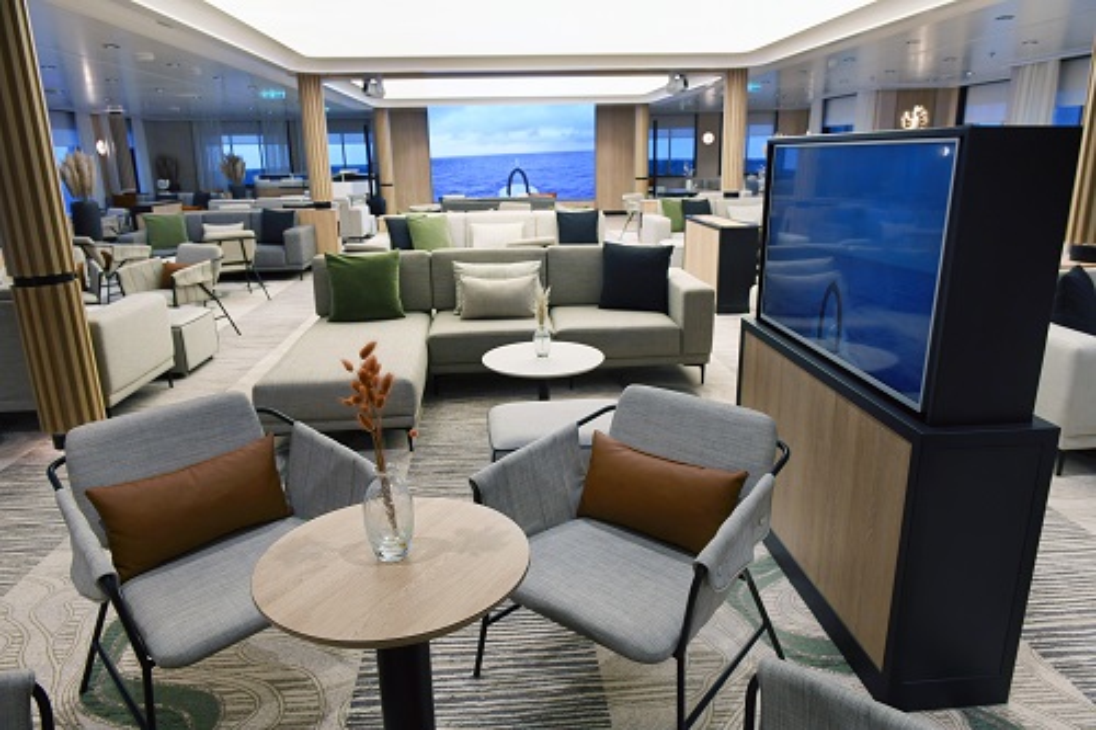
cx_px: 548
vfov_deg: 53.1
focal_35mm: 24
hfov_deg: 73.8
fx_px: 730
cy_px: 365
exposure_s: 1/80
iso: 800
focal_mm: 24
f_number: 6.3
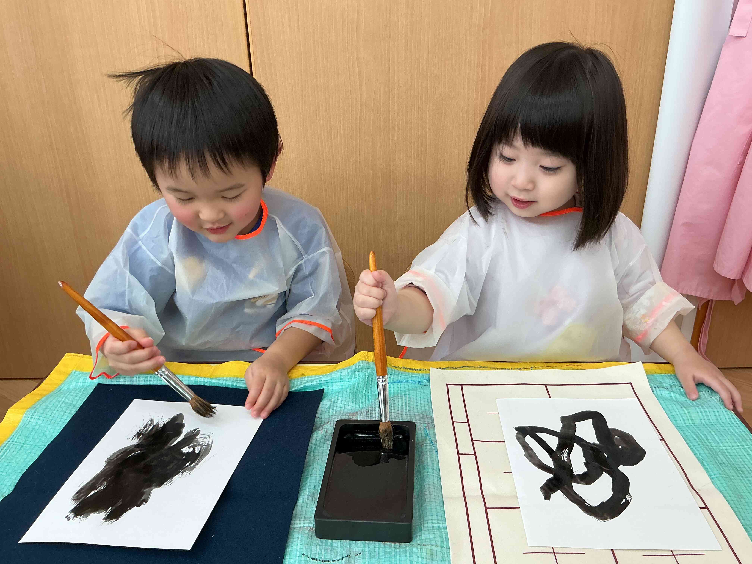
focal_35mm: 29
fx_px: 630
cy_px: 282
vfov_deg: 48.2
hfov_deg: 61.7
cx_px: 376
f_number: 1.8
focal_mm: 3
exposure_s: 1/120
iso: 64
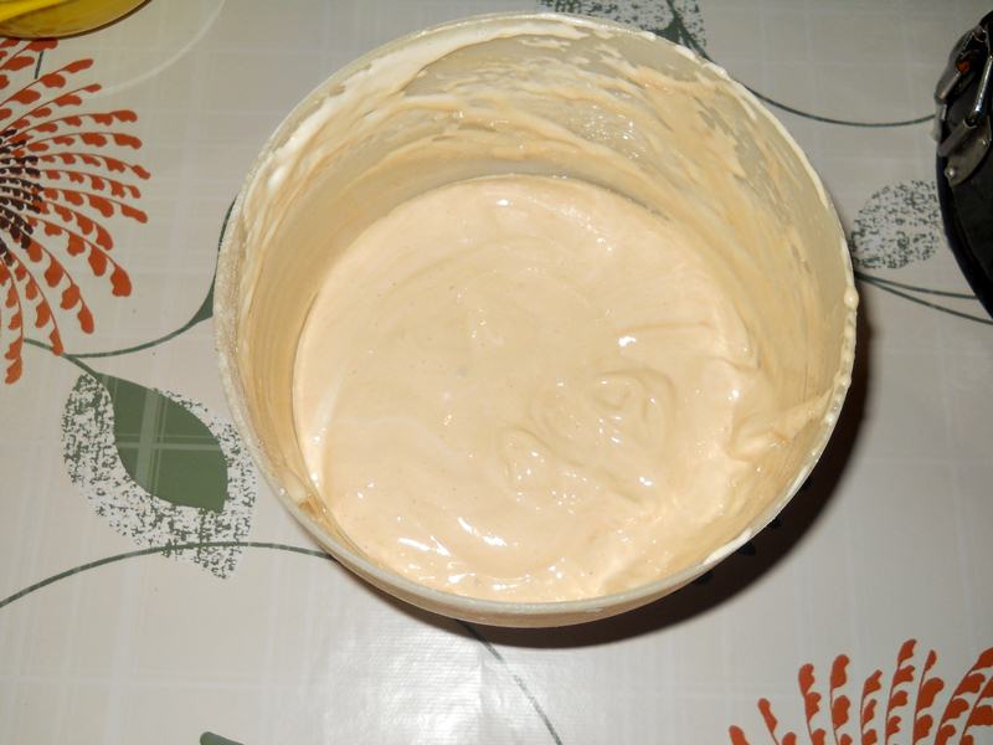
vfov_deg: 35.1
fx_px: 1176
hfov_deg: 45.8
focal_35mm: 41
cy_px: 372
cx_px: 496
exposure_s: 1/30
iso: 80
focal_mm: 6.72
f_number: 3.1
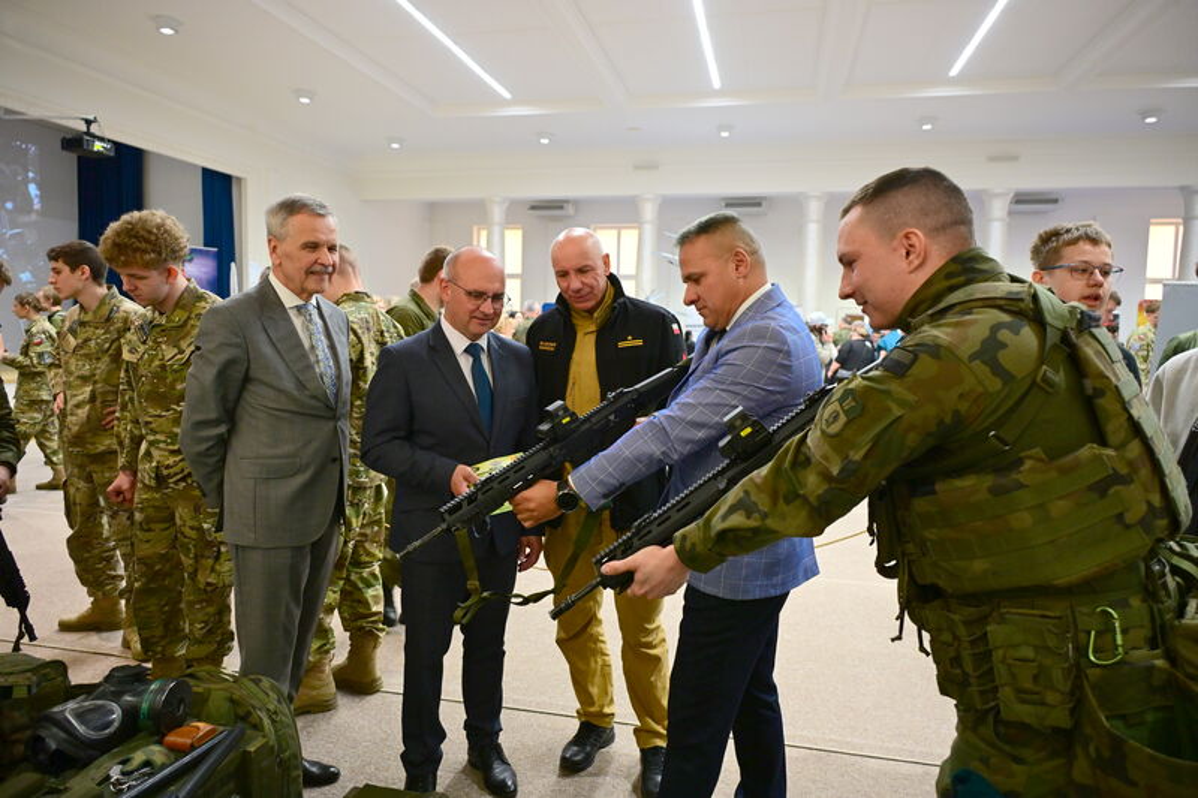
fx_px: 798
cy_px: 399
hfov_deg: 73.8
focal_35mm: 24
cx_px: 599
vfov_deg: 53.1
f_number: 4
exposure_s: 1/100
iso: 1800
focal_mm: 24
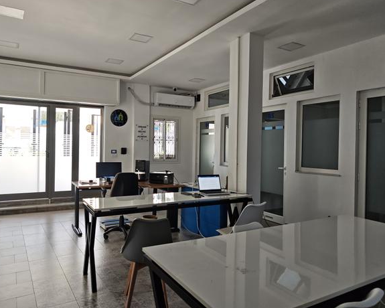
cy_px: 151
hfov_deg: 68.1
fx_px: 285
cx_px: 194
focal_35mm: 25
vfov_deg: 56.8
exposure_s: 1/116
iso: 50
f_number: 1.62
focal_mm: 6.55
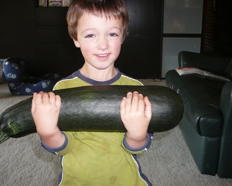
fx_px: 282
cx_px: 111
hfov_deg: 44.8
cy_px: 83
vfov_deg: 36.5
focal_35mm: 41
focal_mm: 5.2
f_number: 2.8
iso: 100
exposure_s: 1/30
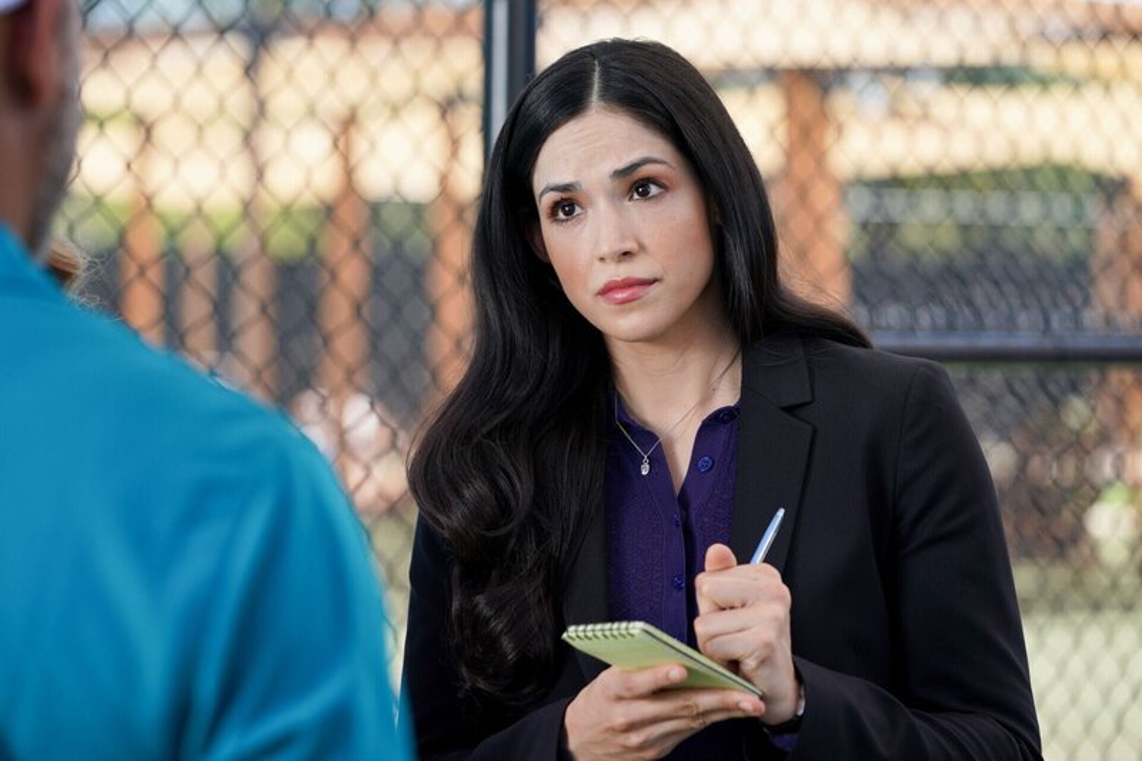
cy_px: 380
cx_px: 571
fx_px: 3996
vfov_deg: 10.9
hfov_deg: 16.3
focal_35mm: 126
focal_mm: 126
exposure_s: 1/320
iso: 100
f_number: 4.5
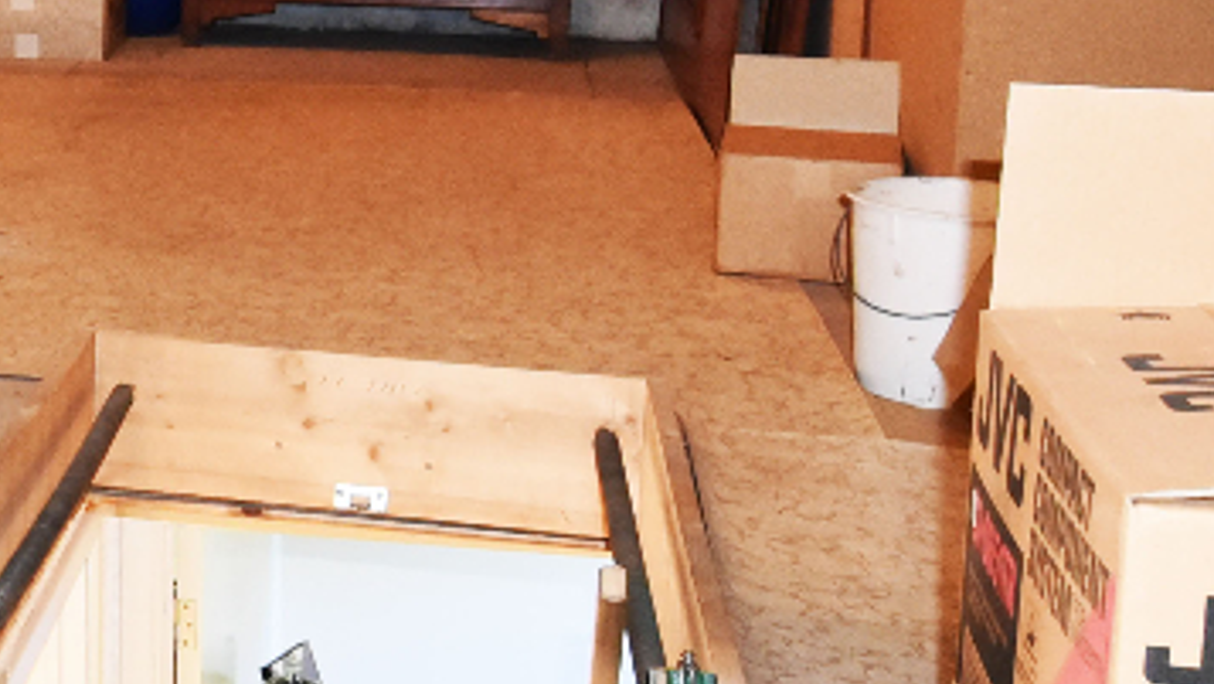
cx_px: -233
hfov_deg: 25.2
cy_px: 10
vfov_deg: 15.6
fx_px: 2447
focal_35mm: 76
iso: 3200
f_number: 4
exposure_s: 1/60
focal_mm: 16
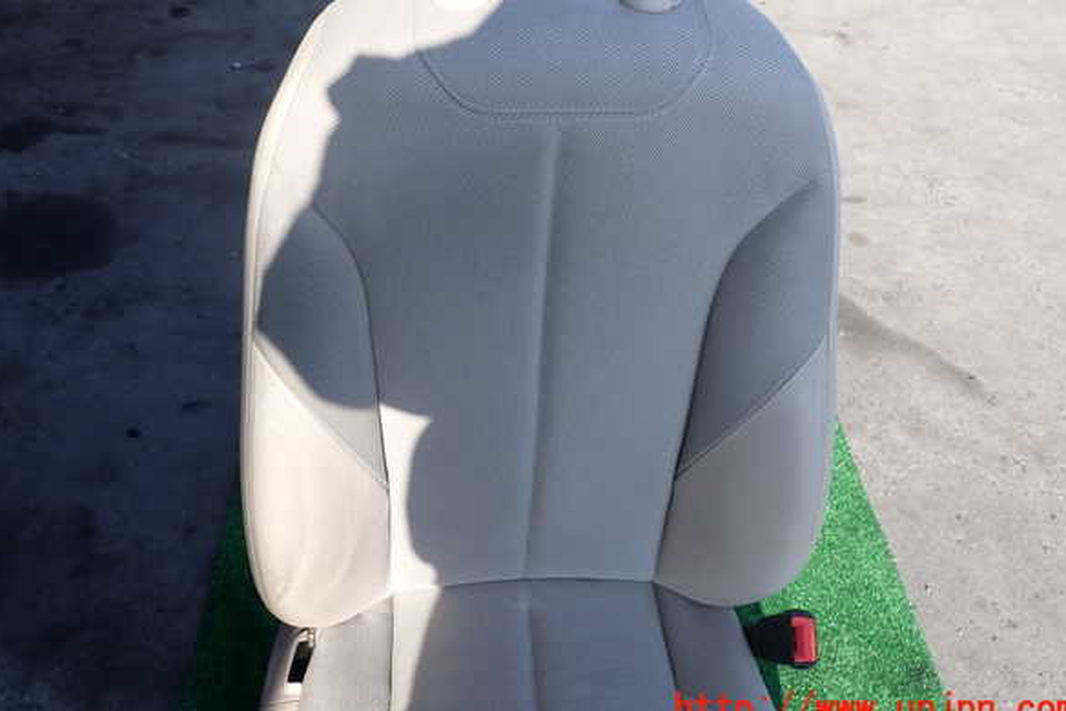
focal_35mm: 32
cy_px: 323
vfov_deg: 41.1
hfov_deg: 58.7
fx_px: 947
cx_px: 539
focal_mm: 5.4
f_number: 3.2
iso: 100
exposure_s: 1/400
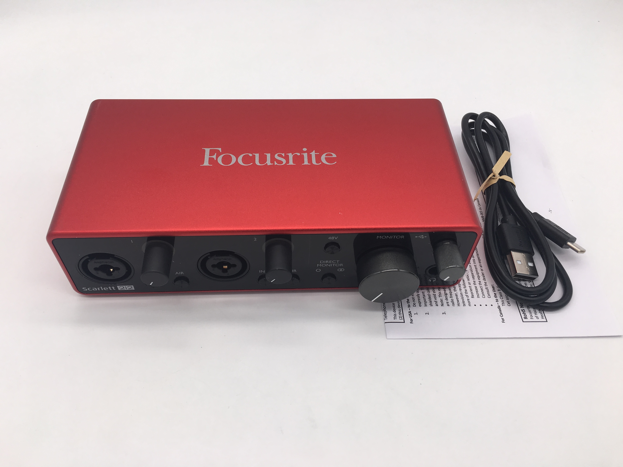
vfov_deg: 48.2
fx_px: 522
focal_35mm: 29
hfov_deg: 61.7
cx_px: 312
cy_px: 234
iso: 25
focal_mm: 4.15
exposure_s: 1/509
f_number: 2.2
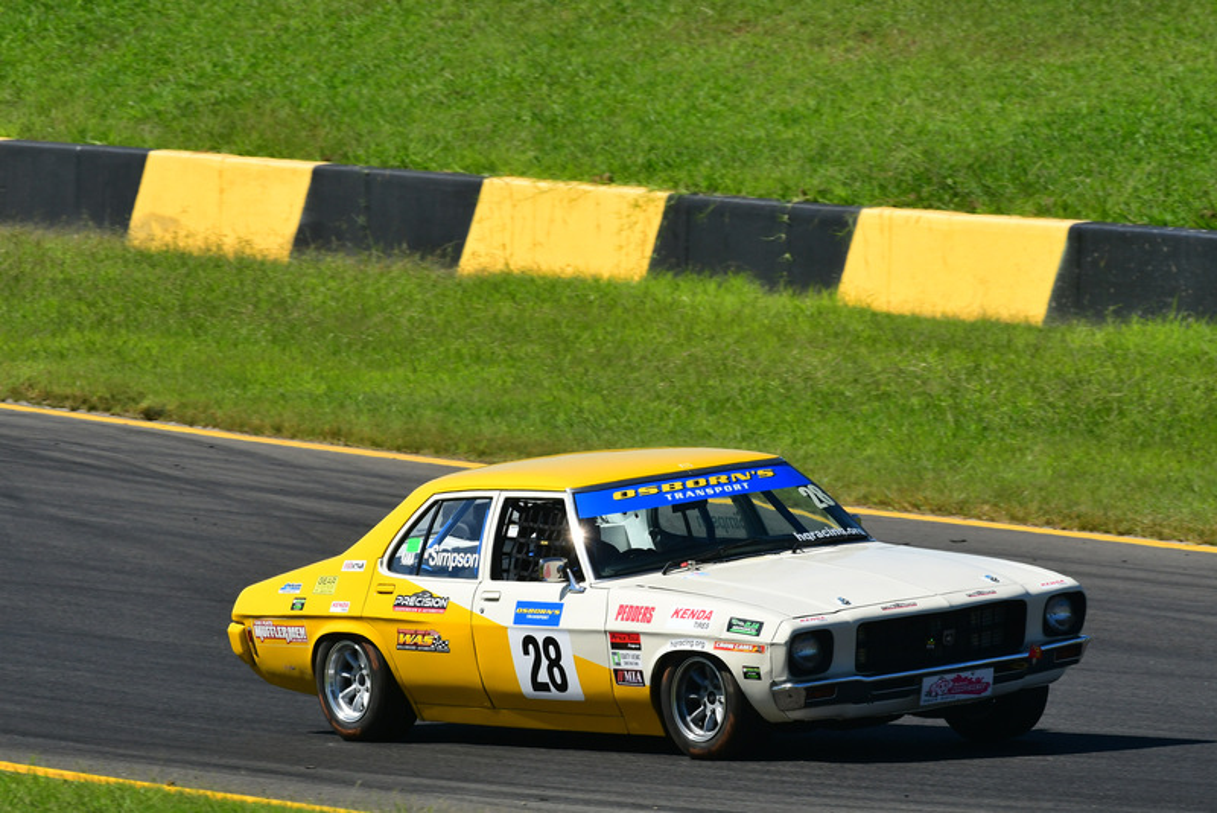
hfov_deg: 4.4
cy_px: 406
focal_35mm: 465
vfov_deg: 3.0
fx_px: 15724
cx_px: 608
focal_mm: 310
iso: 500
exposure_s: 1/640
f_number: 13
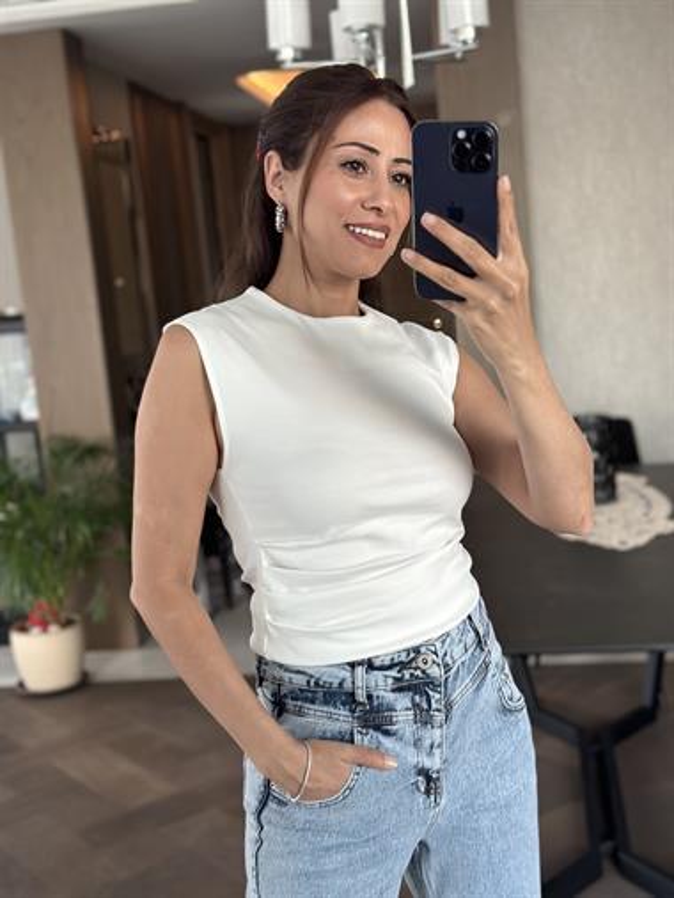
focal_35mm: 48
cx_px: 337
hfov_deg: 30.3
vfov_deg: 39.6
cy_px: 449
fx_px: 1245
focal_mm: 6.86
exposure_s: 1/60
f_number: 1.78
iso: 320
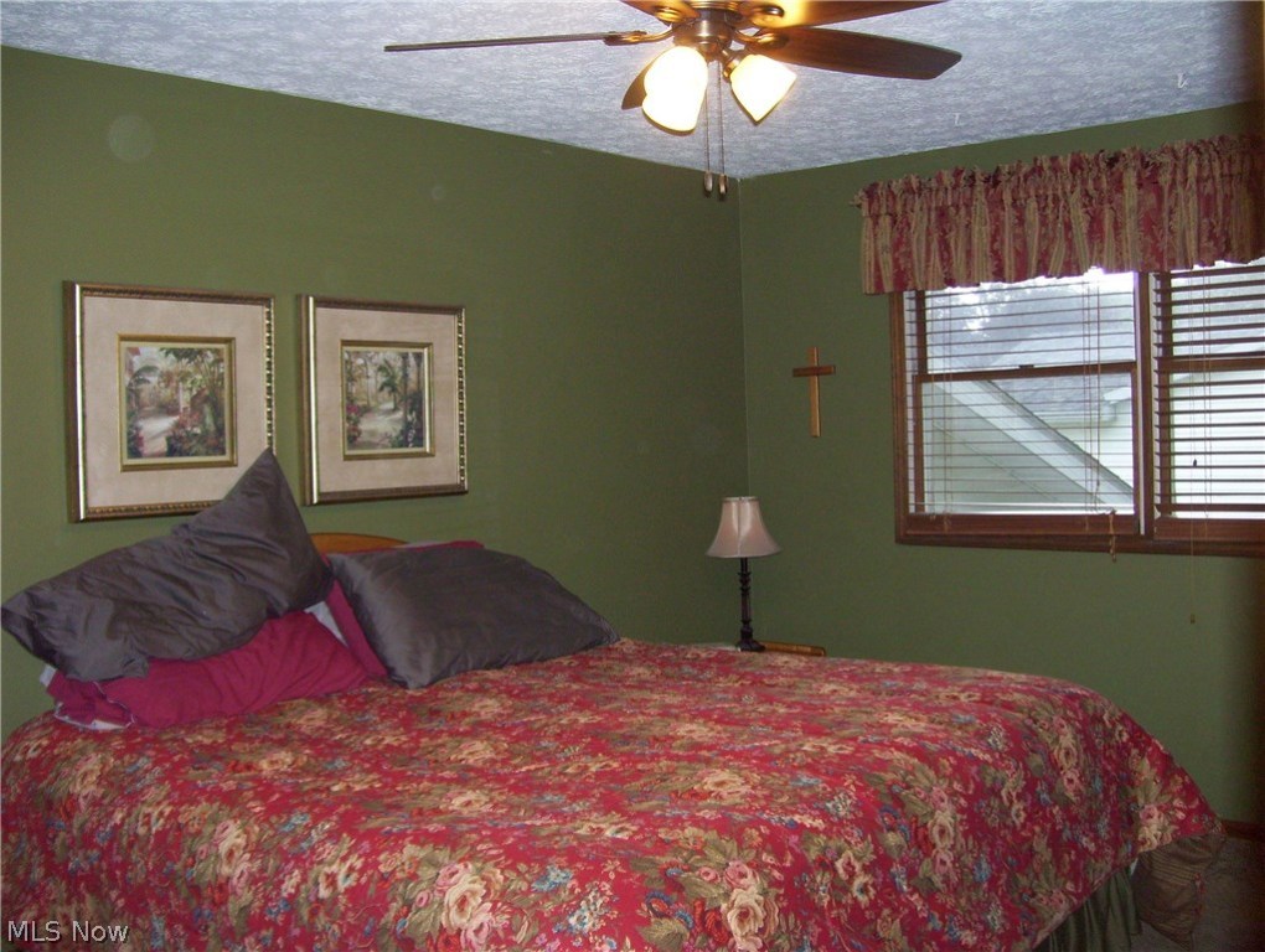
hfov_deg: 51.3
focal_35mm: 36
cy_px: 476
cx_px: 632
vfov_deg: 39.7
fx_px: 1317
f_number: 2.7
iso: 200
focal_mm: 6
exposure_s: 1/60
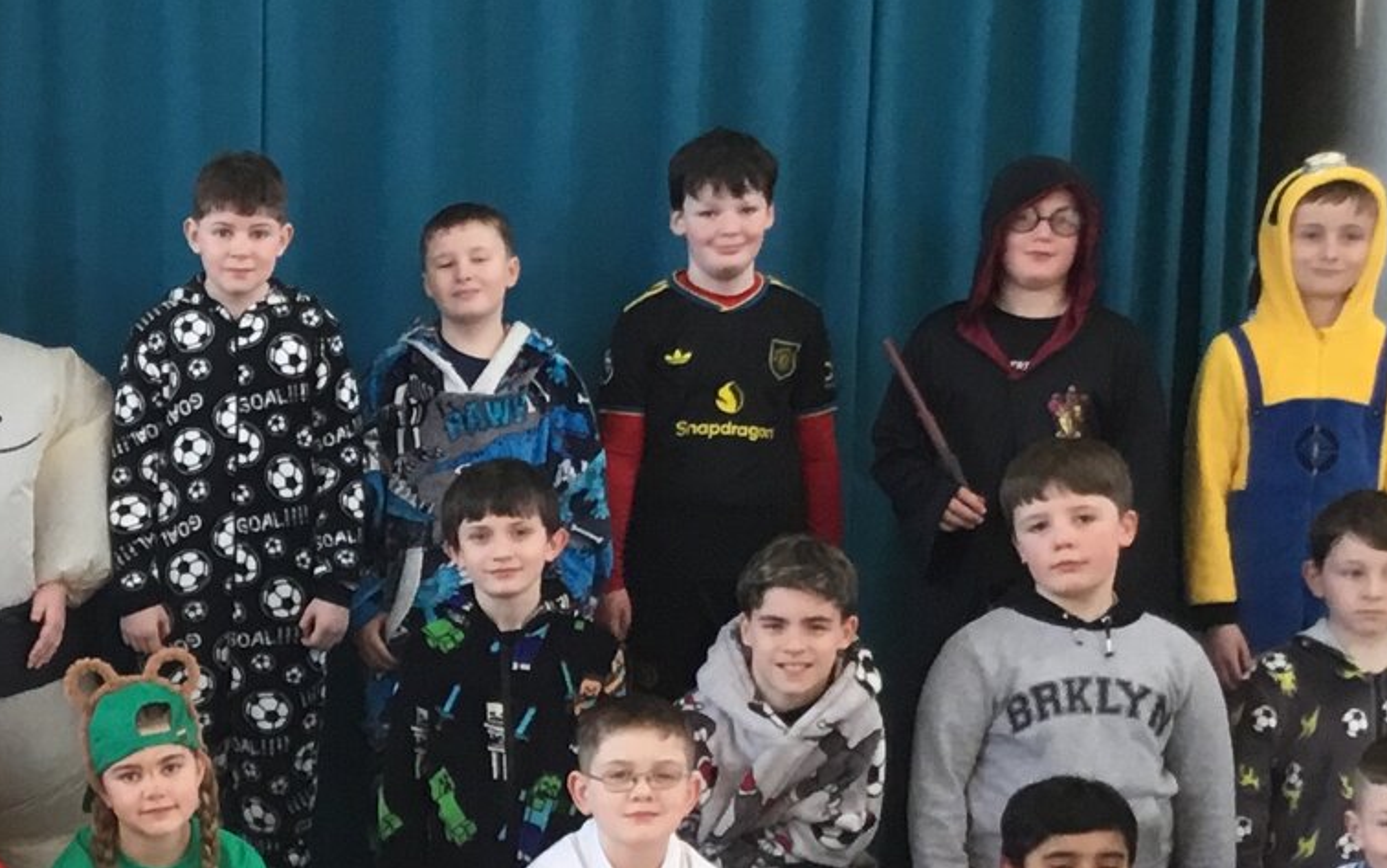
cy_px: 666
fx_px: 3365
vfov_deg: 14.6
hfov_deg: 22.2
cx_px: -94
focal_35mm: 89
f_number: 2.4
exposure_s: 1/33
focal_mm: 3.3
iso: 40
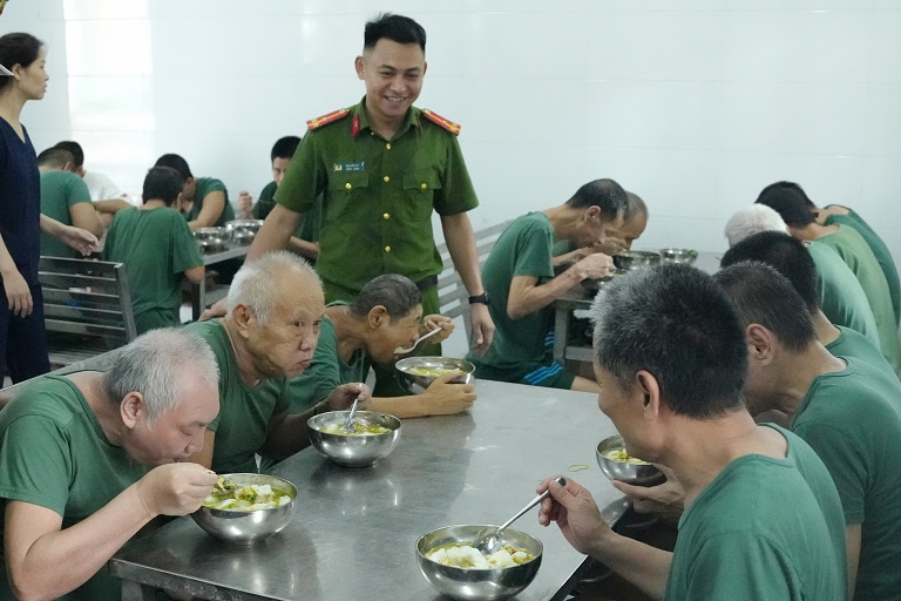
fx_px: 1201
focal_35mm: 48
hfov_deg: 40.8
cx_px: 327
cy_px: 312
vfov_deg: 28.1
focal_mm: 24
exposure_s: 1/400
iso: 8000
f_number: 3.5
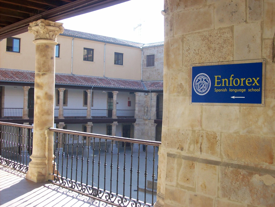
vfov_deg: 32.2
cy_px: 104
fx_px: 357
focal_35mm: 45
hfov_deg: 42.1
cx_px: 138
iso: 80
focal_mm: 7.6
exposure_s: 1/265
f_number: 3
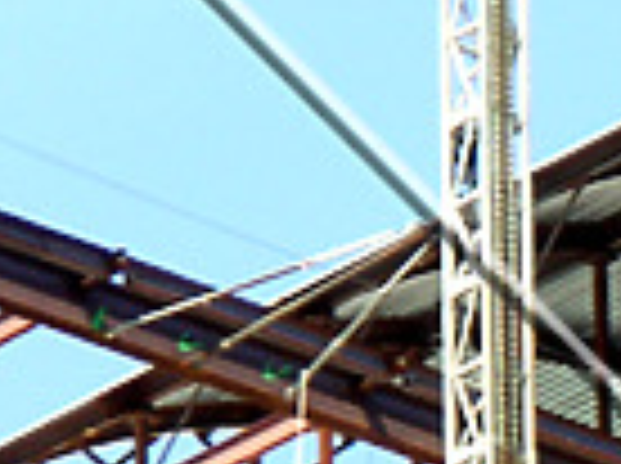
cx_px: 1008
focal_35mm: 1372
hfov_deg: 1.4
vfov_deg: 1.1
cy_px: 786
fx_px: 24571
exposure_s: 1/186
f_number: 4.6
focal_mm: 52.4
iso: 50
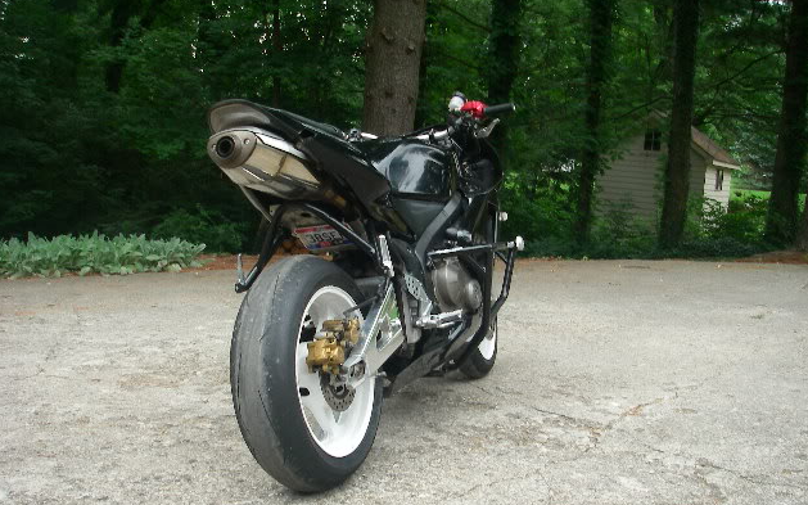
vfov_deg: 31.2
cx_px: 406
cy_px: 252
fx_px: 903
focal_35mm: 41
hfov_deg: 48.2
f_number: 3.3
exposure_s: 1/50
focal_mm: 6.3
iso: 125
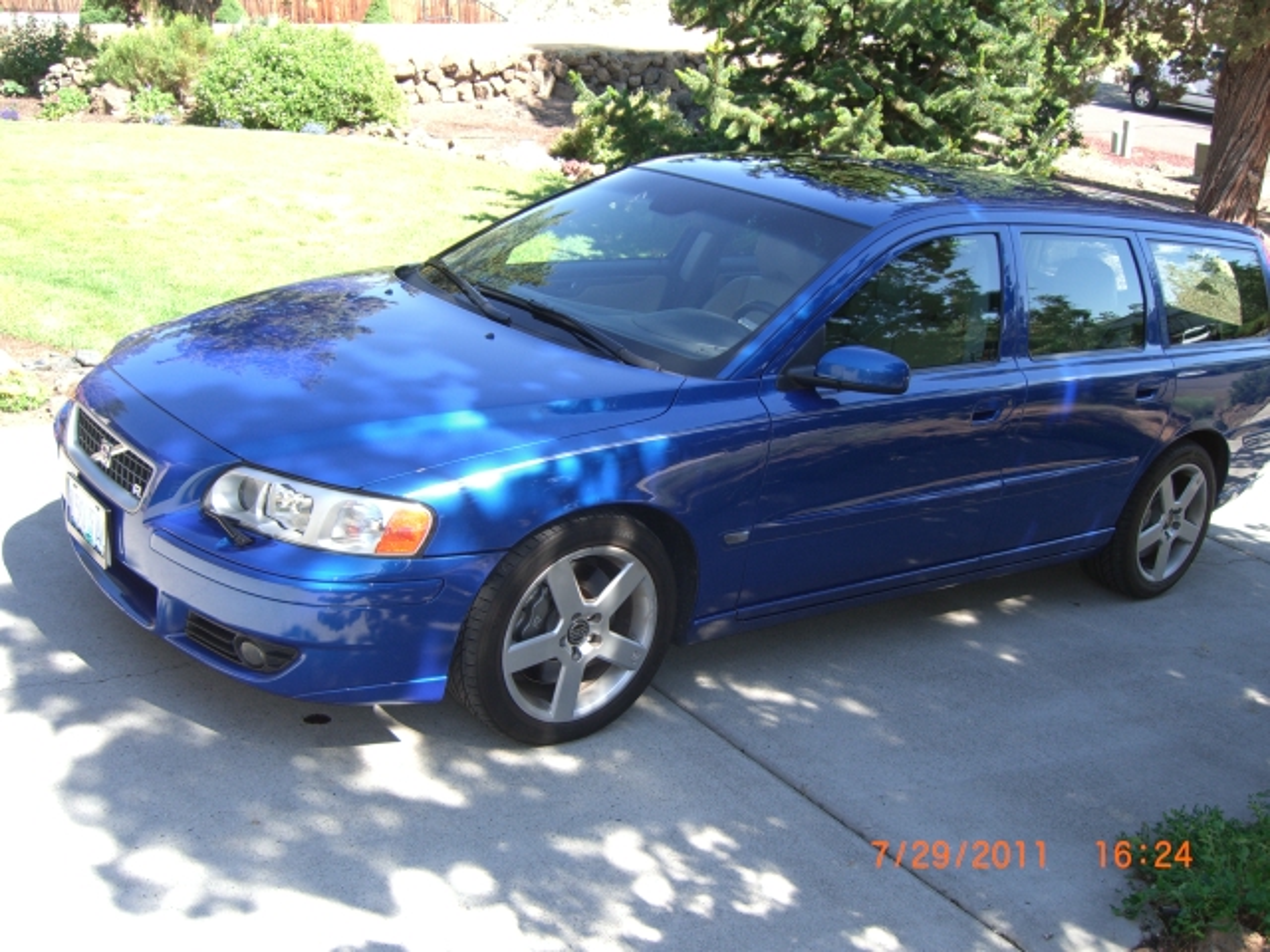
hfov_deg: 49.0
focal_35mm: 38
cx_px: 635
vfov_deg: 37.7
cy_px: 476
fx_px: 1394
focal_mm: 7.9
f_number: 2.8
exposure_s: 1/200
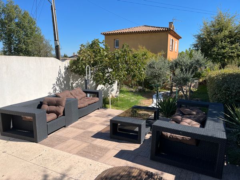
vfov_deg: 53.1
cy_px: 90
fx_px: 180
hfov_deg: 67.3
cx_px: 120
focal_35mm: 26
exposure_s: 1/2967
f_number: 1.6
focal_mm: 5.1
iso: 50
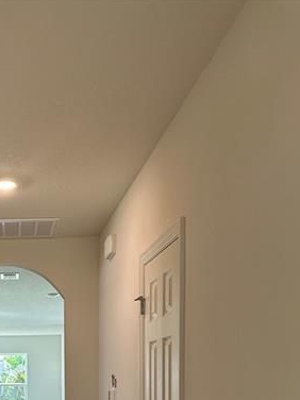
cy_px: 404
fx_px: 566
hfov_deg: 28.0
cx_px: 5
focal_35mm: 49
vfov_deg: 35.1
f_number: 1.78
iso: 125
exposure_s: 1/122
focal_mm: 6.86
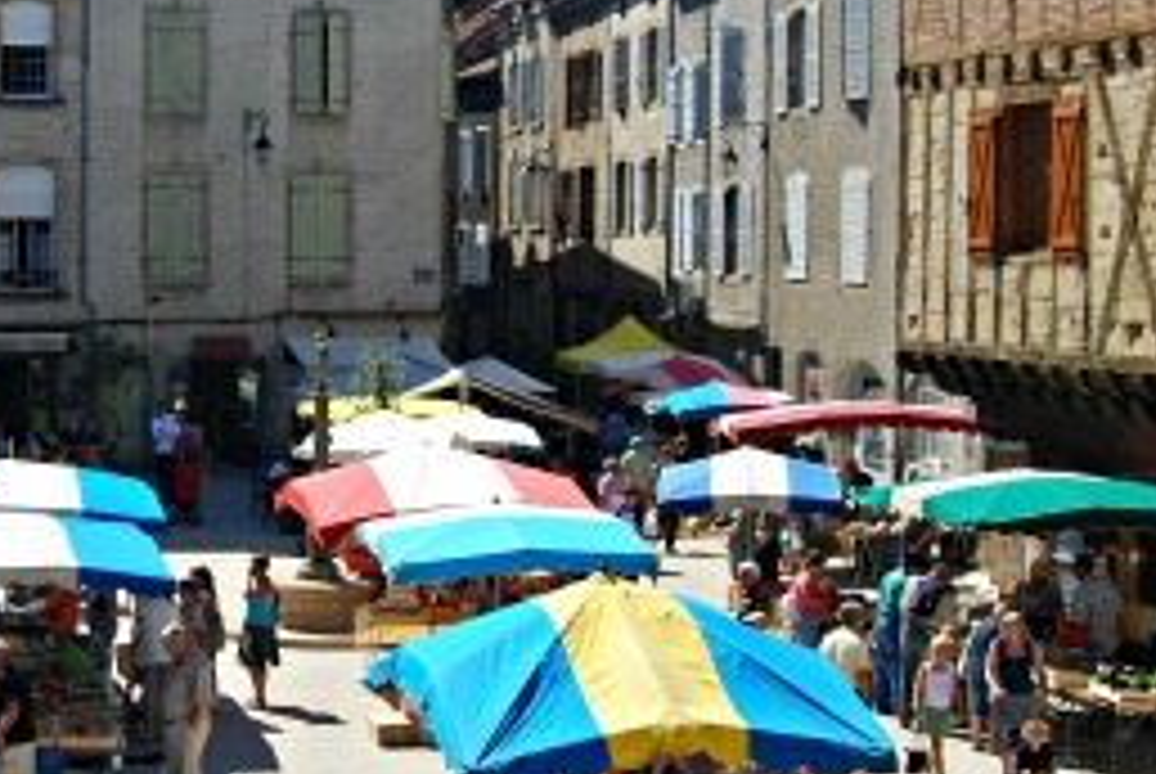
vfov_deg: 17.7
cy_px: 290
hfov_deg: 25.3
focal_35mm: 77
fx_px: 2479
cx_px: 79
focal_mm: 23
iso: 180
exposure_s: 1/250
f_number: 10
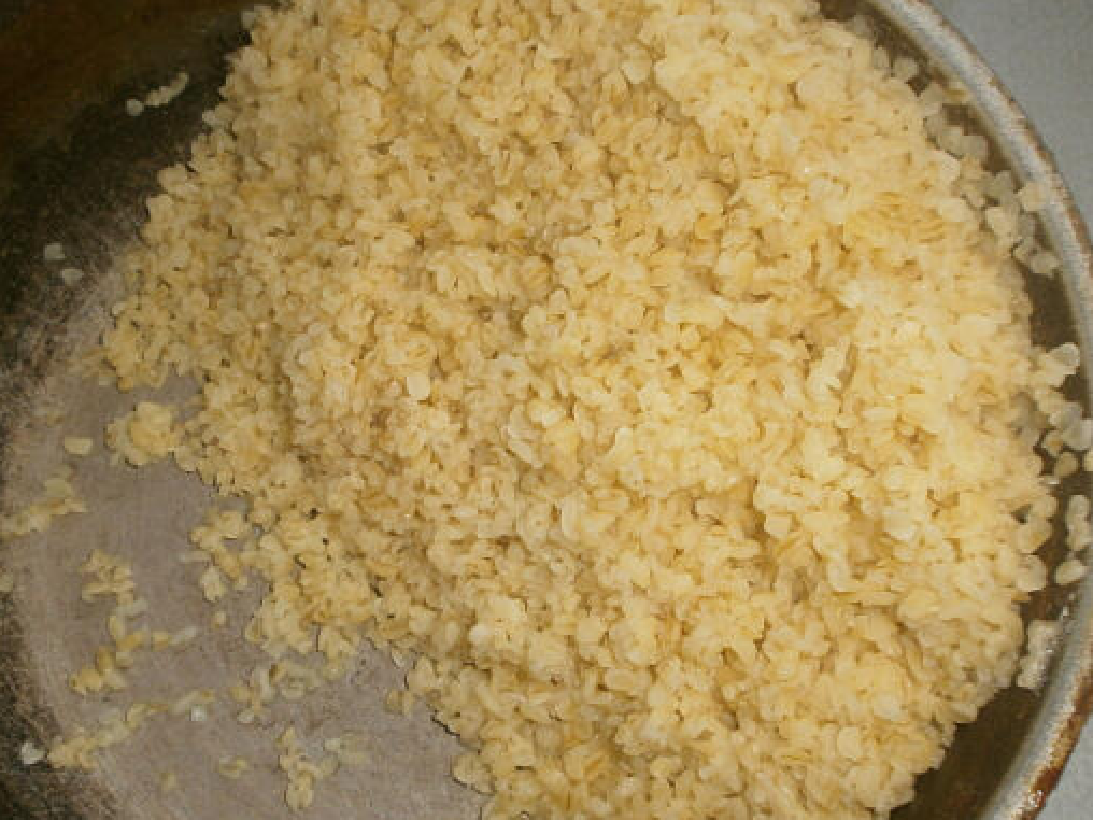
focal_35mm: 40
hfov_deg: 46.5
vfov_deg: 35.9
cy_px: 451
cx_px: 427
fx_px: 1263
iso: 125
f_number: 2.9
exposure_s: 1/30
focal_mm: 4.8
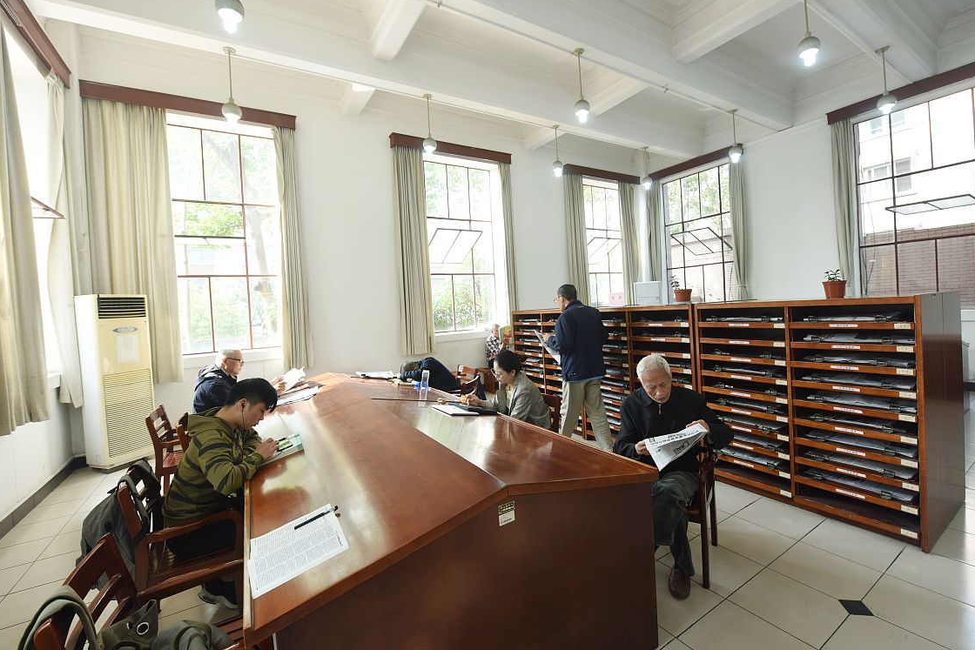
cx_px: 504
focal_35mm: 15
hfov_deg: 100.3
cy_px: 316
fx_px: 406
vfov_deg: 77.3
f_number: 5
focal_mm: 14
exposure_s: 1/125
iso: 640
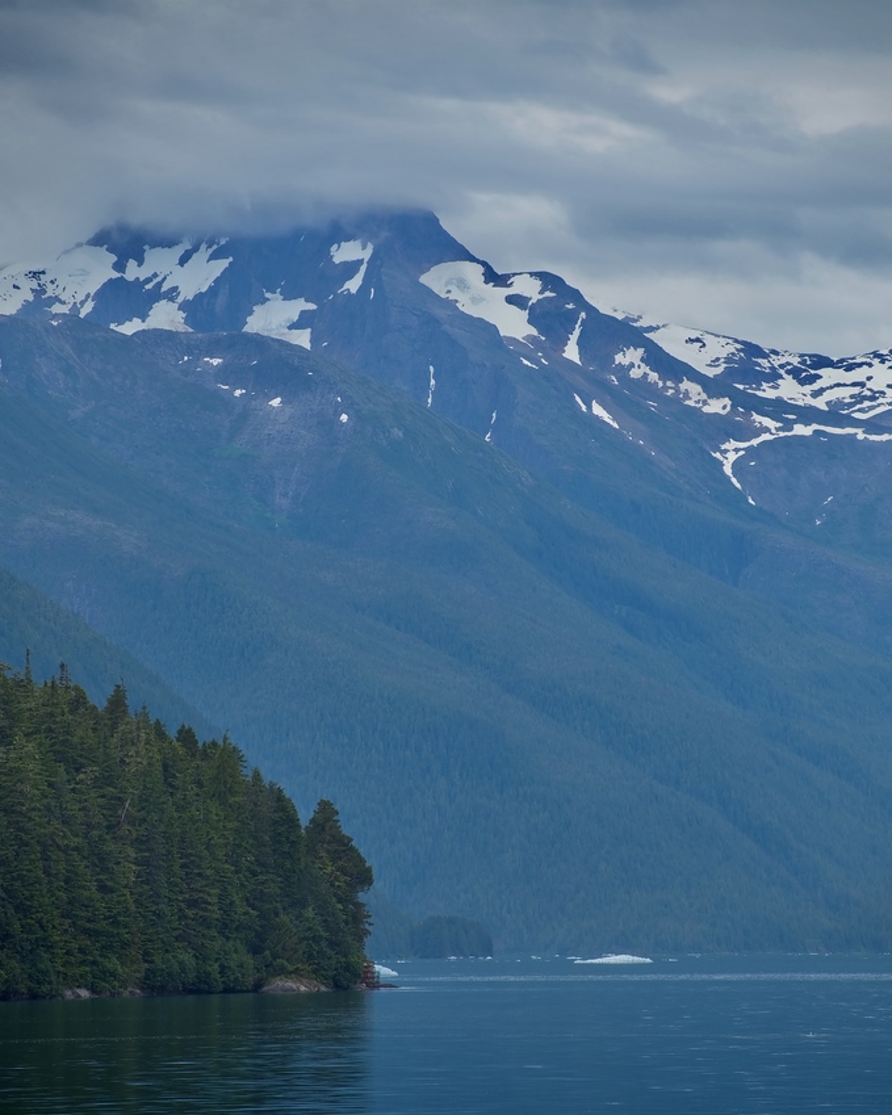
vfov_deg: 6.8
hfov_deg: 5.5
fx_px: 9341
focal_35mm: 283
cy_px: 558
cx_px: 501
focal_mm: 200
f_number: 5.3
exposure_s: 1/400
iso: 100
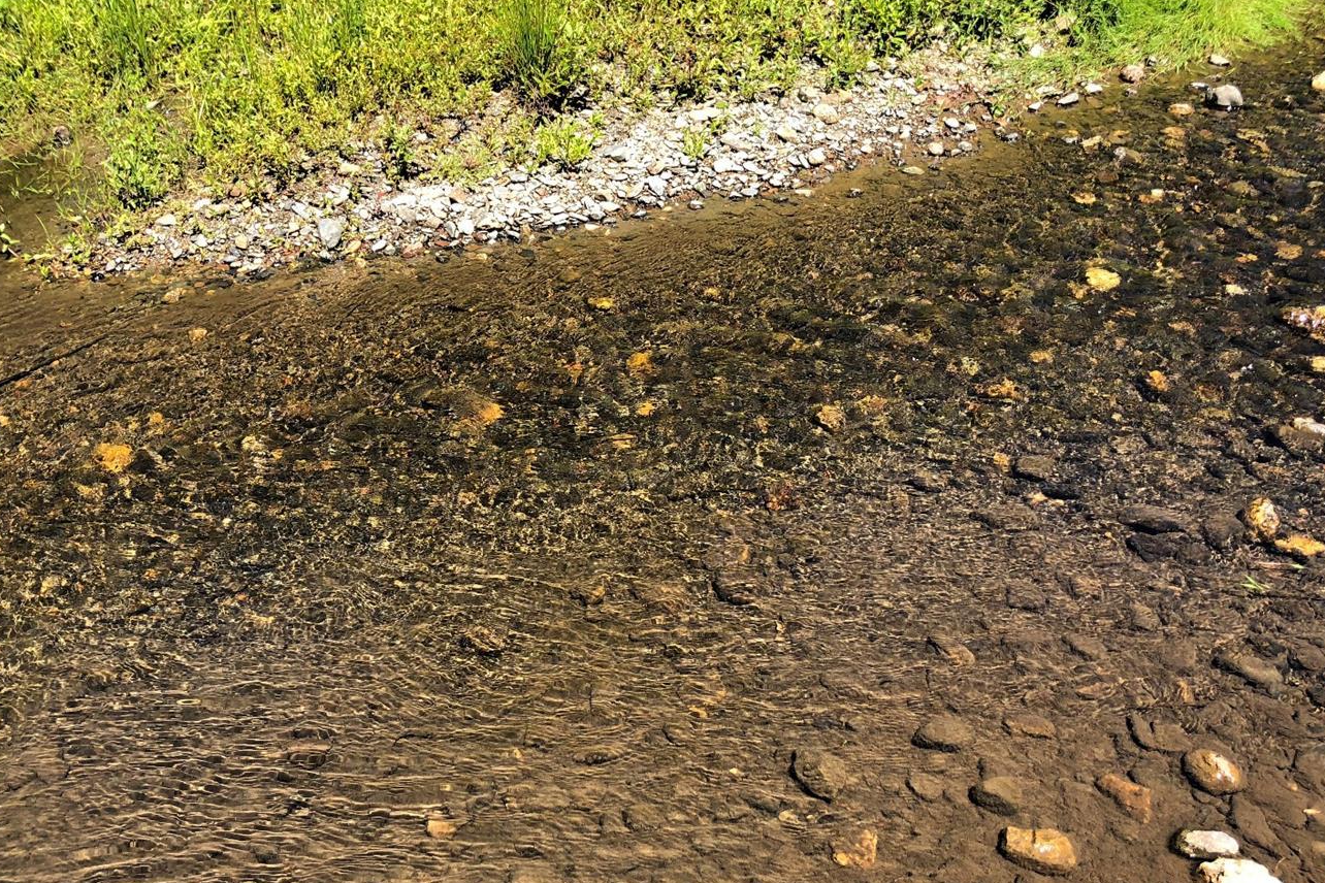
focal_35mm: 34
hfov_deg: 55.7
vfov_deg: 38.6
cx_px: 595
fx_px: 1251
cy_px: 561
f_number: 1.8
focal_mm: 3.99
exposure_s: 1/640
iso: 20
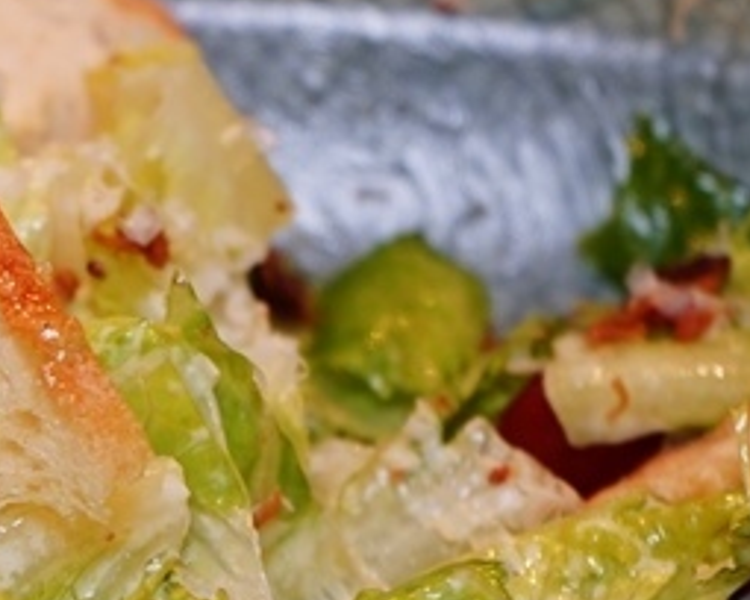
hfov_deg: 12.9
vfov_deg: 10.7
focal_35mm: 144
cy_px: 269
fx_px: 3196
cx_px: -250
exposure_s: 1/60
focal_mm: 49
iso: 400
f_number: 4.5
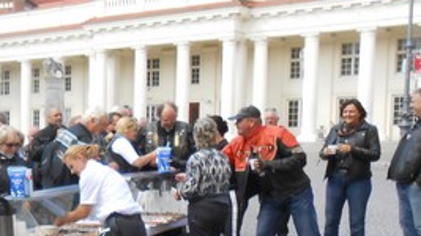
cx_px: -54
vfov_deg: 17.5
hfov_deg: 28.0
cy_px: 211
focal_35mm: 68
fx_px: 759
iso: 160
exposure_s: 1/250
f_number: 3.5
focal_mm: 4.6
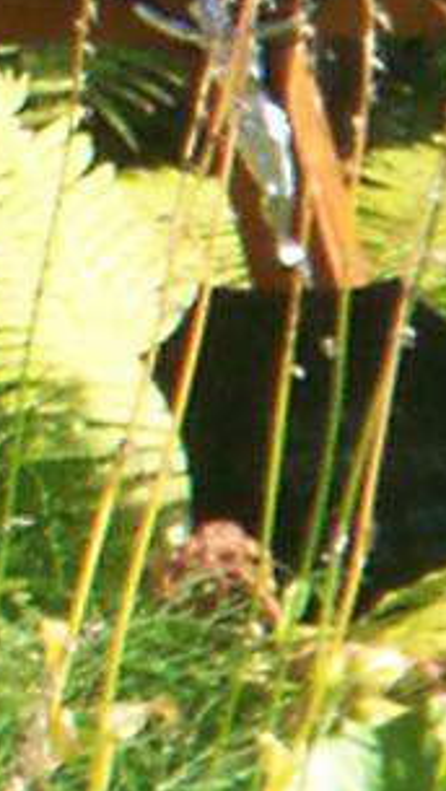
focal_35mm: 331
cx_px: 2471
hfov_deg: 3.3
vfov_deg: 6.4
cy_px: 1123
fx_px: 6946
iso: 100
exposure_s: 1/136
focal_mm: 6
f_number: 4.5
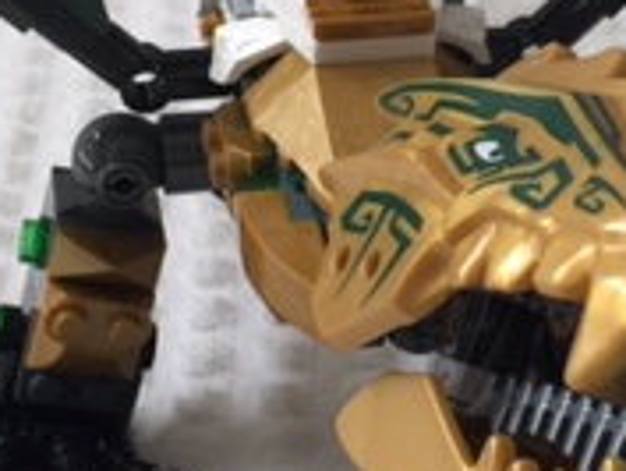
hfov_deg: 18.7
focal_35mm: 105
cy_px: 152
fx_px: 1900
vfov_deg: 14.1
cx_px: 350
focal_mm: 4.15
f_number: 2.2
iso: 40
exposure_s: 1/15
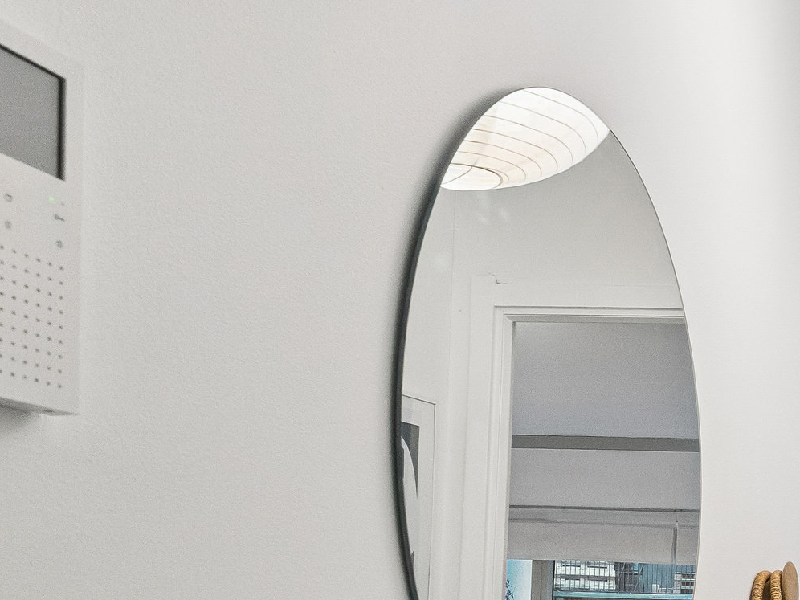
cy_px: 611
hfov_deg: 25.3
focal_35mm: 58
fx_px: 1335
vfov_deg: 24.1
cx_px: 1202
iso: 400
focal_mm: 13.3
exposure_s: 1/6
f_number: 7.1
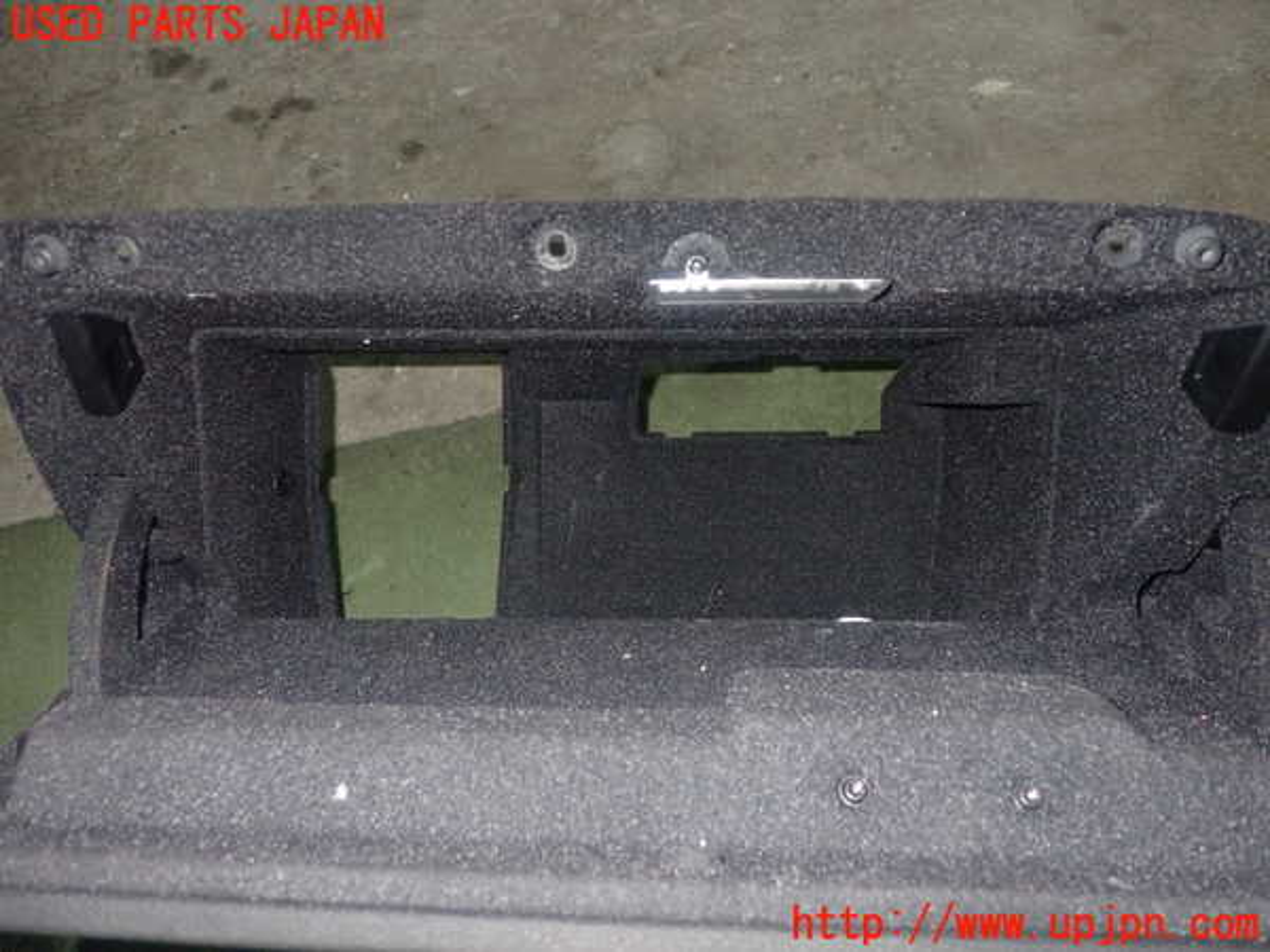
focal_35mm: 30
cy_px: 476
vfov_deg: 46.8
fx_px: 1101
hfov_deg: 60.0
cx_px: 635
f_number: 6.3
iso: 800
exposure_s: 1/30
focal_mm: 5.4
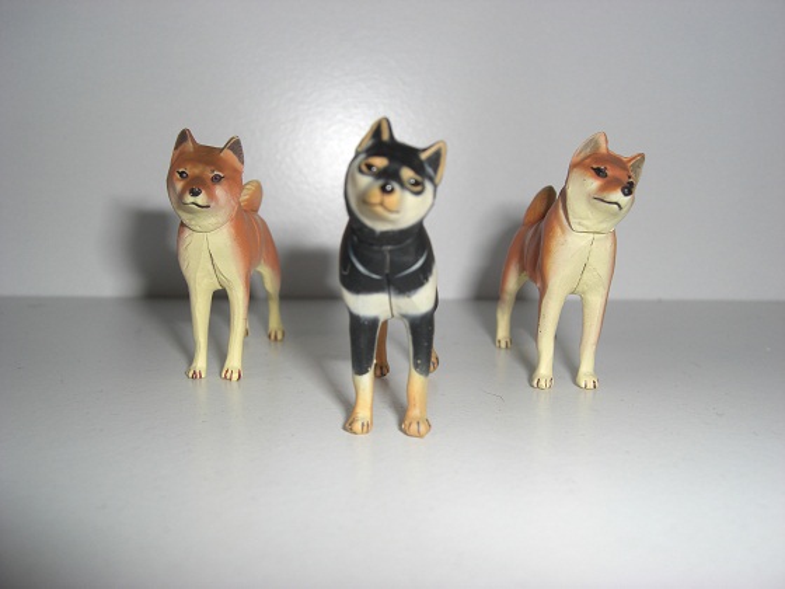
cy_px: 294
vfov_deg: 37.7
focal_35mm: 38
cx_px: 392
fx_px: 862
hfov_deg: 49.0
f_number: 4
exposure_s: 1/60
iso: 80
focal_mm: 7.9
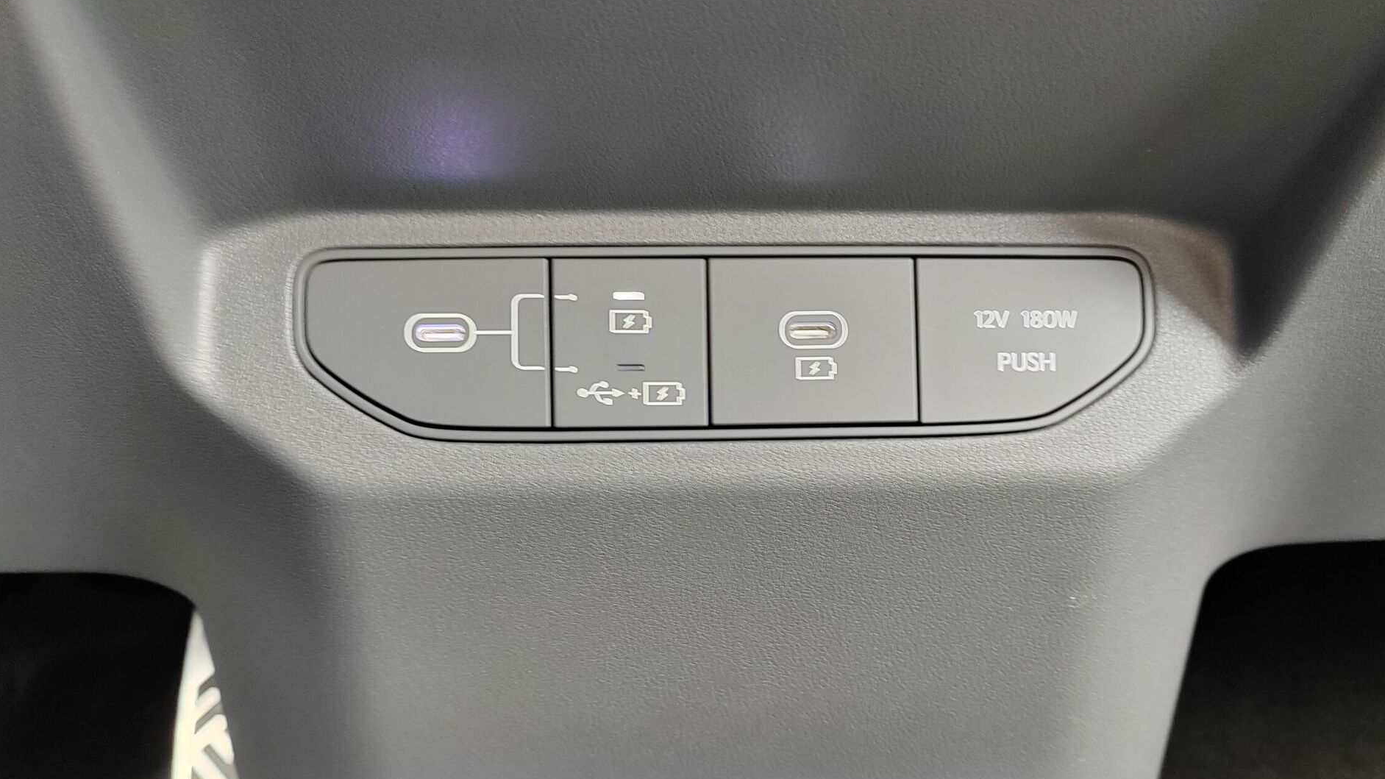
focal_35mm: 30
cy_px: 483
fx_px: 1102
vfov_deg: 38.7
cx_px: 703
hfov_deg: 64.3
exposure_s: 1/33
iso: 1000
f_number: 1.9
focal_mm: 5.52
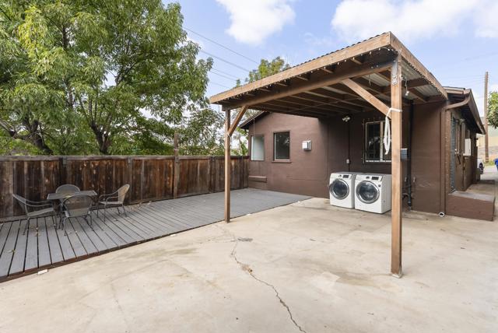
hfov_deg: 96.7
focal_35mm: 16
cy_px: 166
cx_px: 249
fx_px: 222
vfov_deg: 73.9
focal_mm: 16
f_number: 8
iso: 500
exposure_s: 1/200
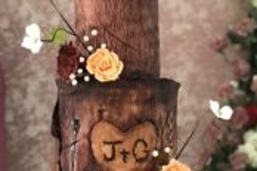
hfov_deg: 15.1
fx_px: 971
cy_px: 153
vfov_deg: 10.0
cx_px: 115
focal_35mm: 136
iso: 200
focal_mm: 6.6
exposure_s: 1/54
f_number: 2.8
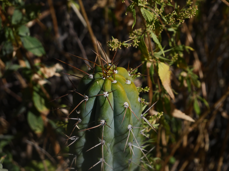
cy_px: 86
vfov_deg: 12.3
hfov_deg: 16.4
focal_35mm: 120
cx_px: 114
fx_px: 794
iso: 1000
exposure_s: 1/8000
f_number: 5.6
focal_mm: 60
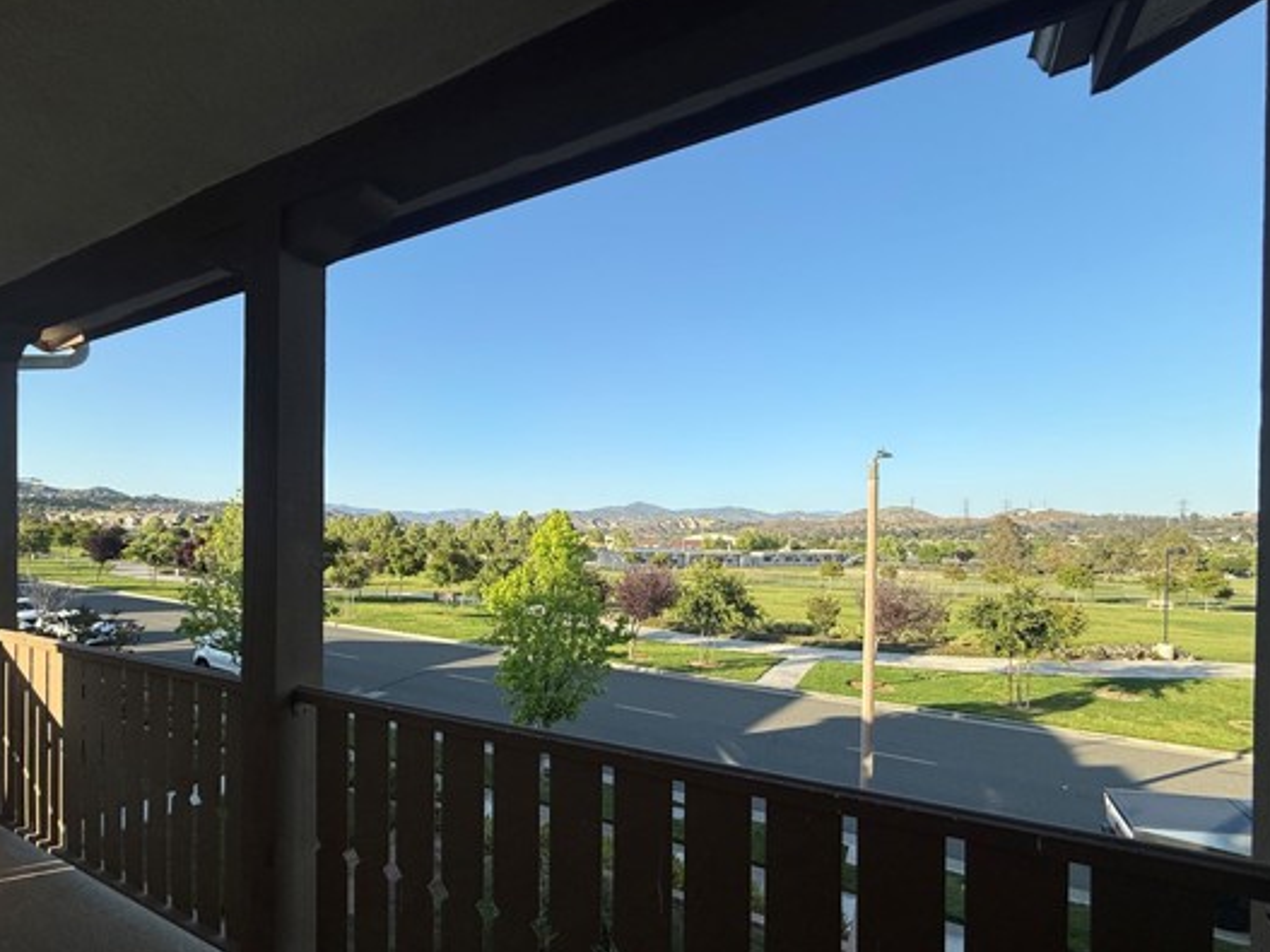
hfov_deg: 90.7
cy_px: 547
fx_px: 624
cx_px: 571
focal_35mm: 17
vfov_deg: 74.3
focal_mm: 2.22
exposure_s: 1/1087
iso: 50
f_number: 2.2
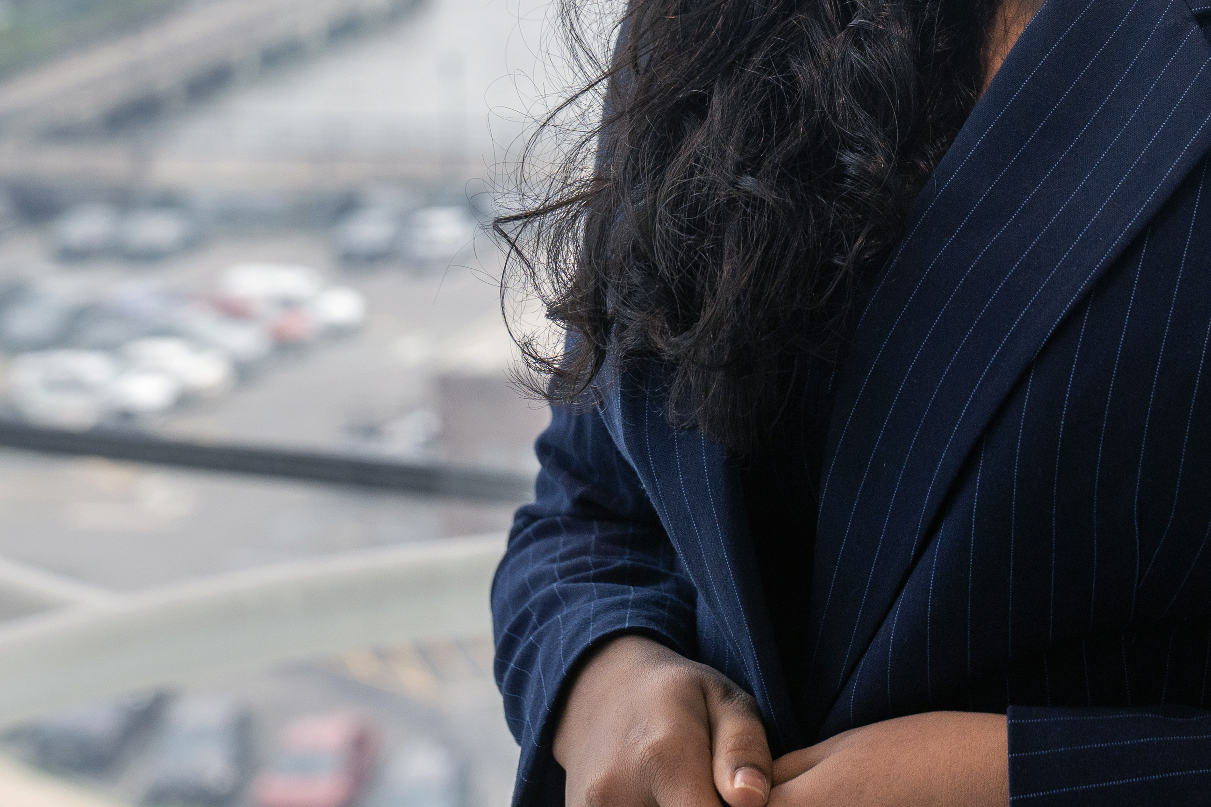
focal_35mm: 119
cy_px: -118
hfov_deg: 17.0
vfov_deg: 11.3
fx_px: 4002
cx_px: 1060
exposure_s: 1/160
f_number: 4
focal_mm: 44
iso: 250
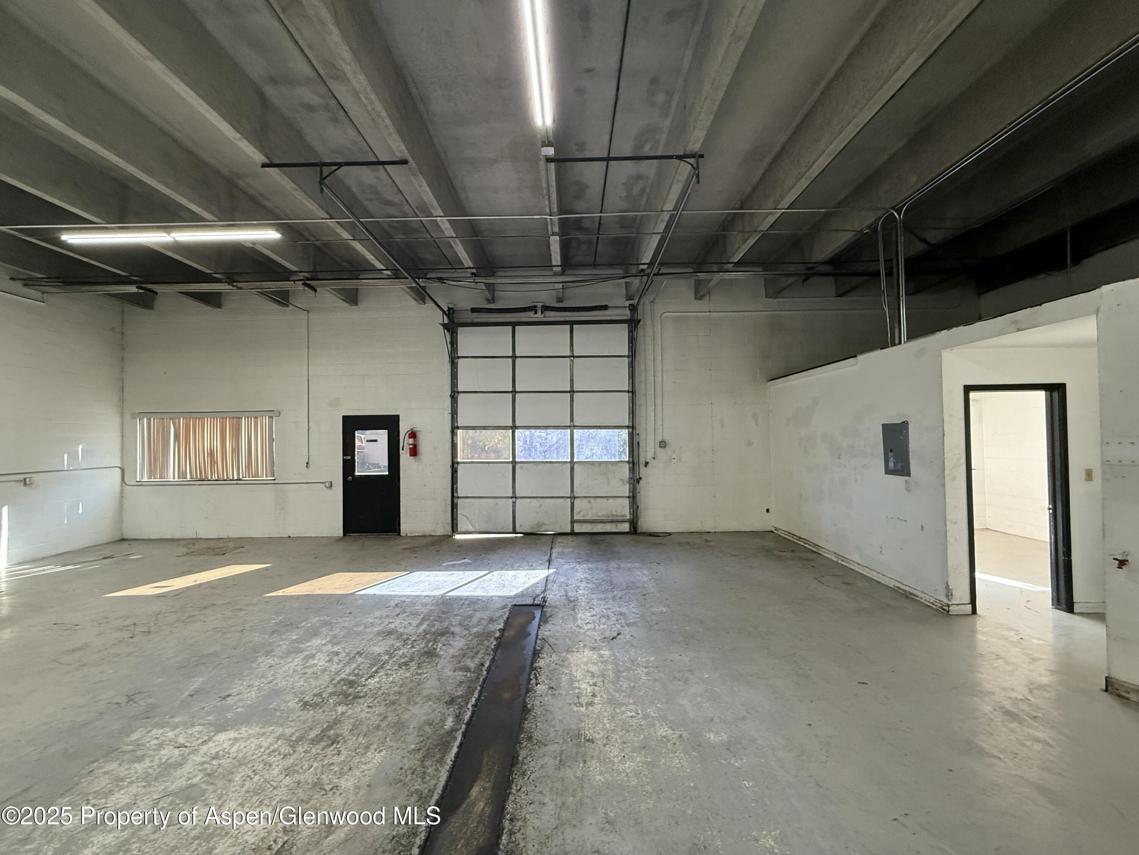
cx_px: 570
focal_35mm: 14
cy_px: 428
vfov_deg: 85.7
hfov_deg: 102.1
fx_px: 461
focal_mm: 2.22
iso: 250
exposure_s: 1/120
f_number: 2.2
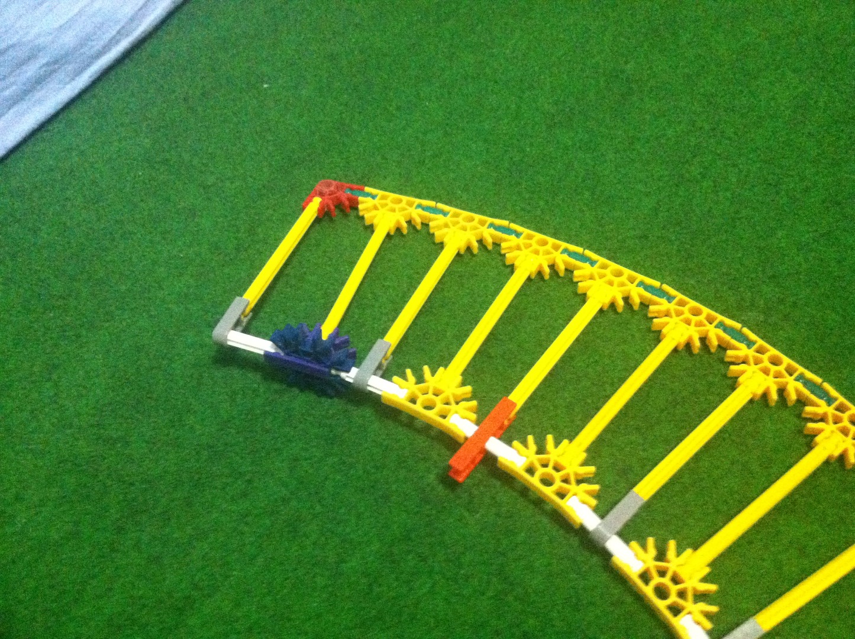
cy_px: 320
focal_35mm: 35
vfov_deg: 40.6
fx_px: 863
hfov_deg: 52.7
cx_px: 428
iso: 1000
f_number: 2.8
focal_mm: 3.85
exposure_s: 1/15
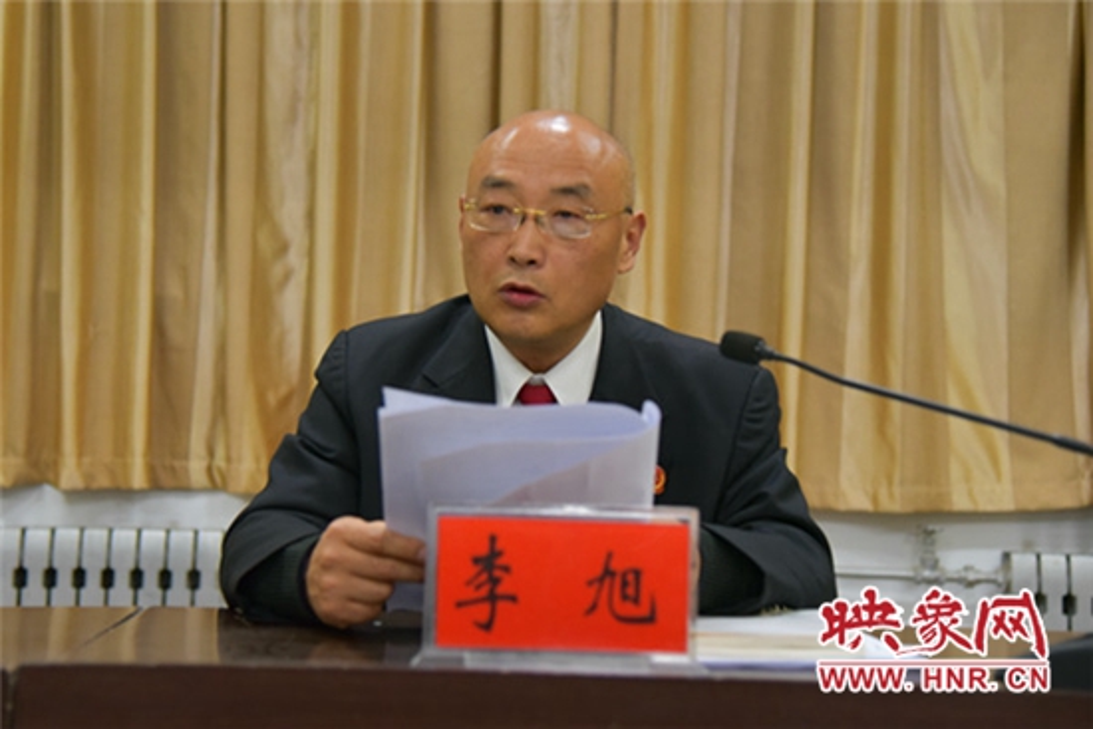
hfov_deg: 34.5
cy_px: 364
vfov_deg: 23.4
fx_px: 1761
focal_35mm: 58
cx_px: 546
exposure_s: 1/60
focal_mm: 58
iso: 2000
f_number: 4
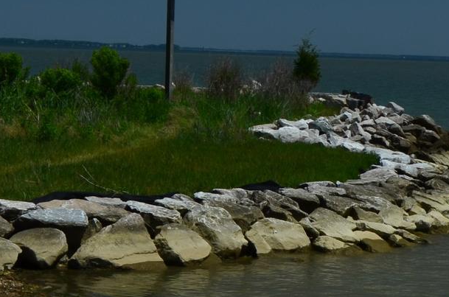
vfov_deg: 11.2
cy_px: 262
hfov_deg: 16.9
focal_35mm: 121
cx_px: 175
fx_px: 1506
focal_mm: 24
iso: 200
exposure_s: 1/320
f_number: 10
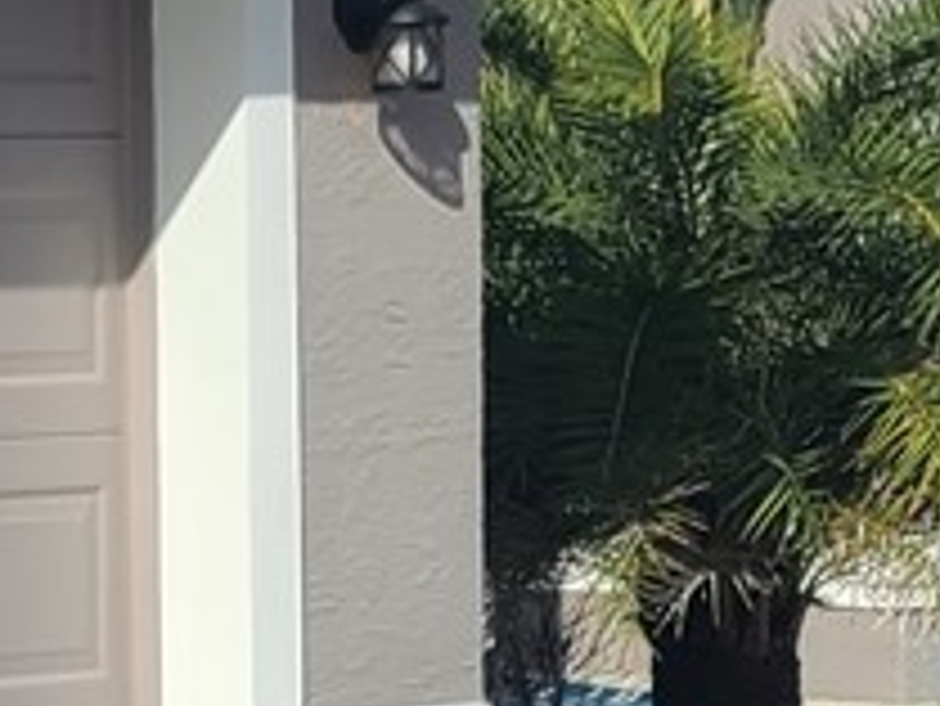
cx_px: -1741
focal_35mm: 191
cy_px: 450
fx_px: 5190
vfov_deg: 7.8
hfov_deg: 8.8
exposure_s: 1/1055
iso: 16
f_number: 1.8
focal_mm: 7
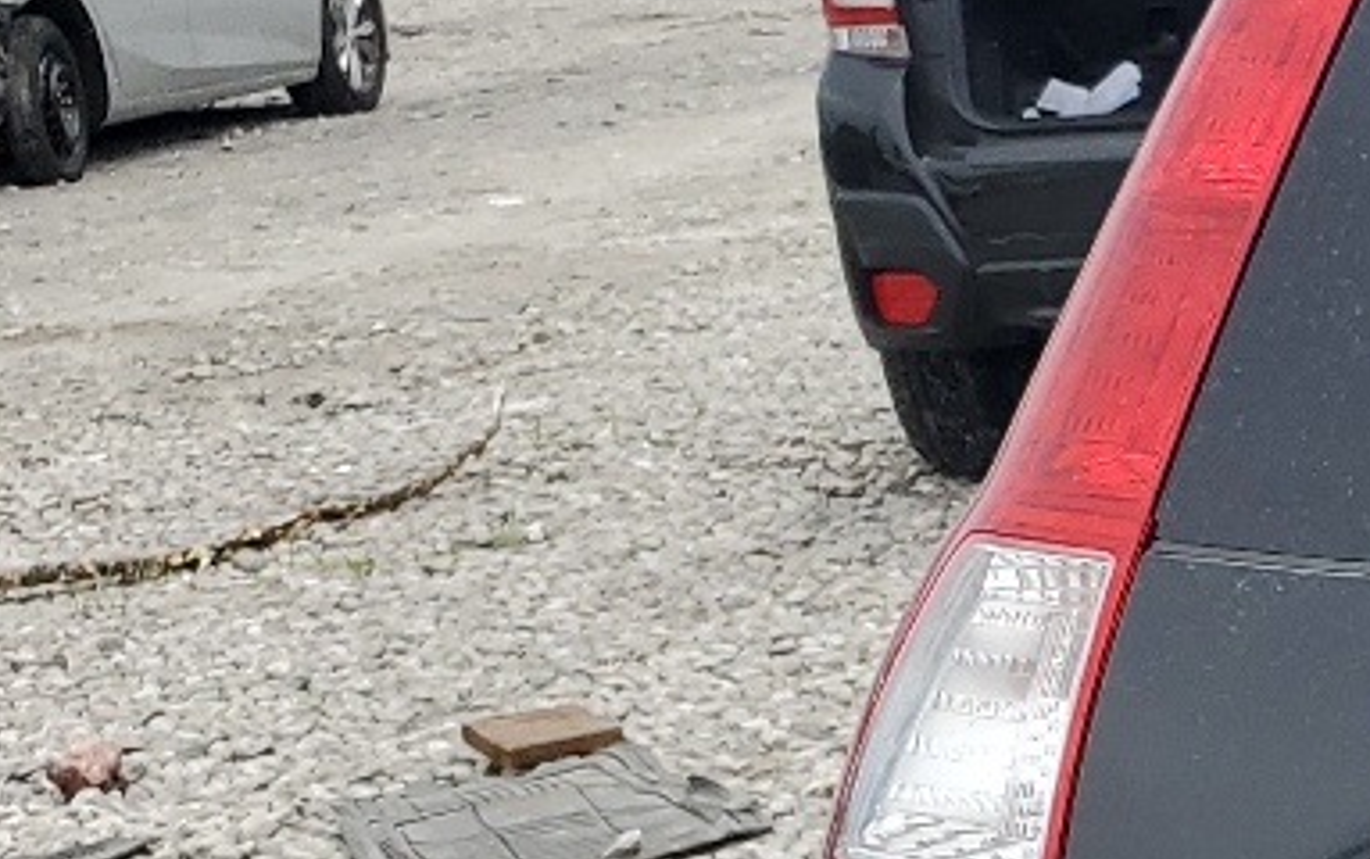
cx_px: 2626
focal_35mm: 115
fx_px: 4297
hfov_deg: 15.1
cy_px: 1024
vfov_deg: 11.2
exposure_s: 1/3333
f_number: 1.5
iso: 50
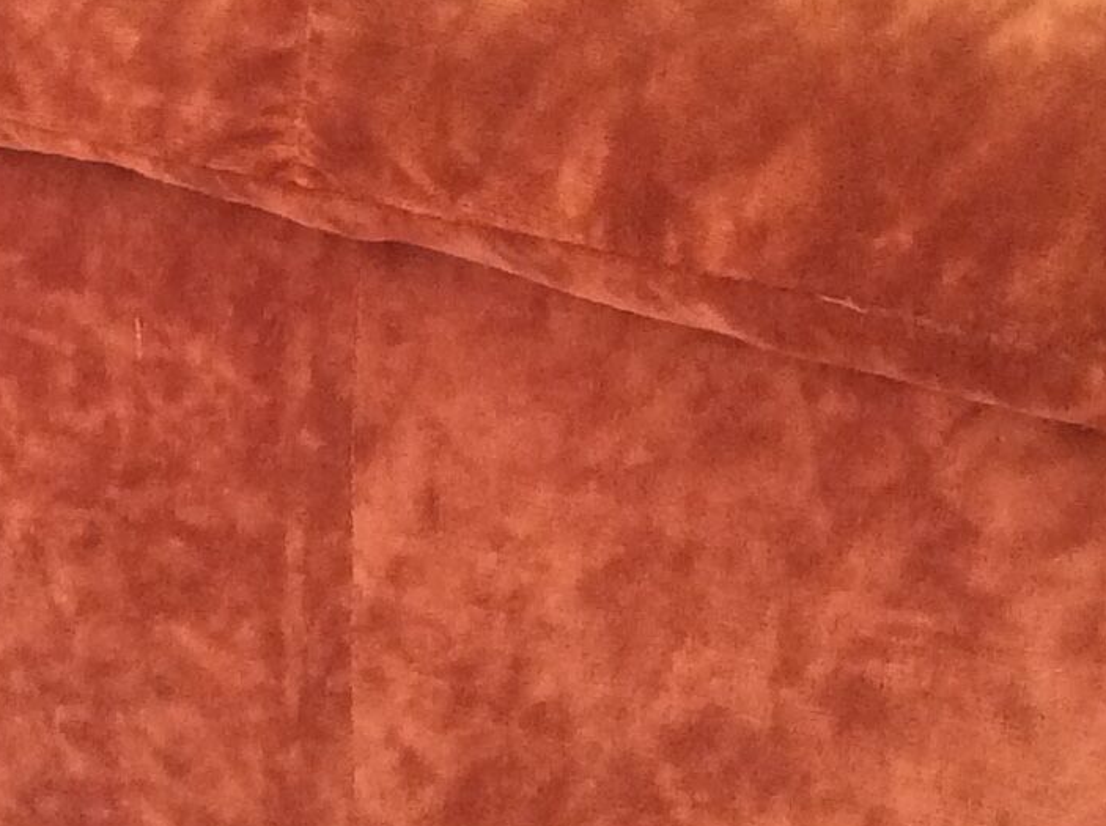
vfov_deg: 12.5
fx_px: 3764
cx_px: -46
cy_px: 684
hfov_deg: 16.3
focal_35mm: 118
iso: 160
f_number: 2.4
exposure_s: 1/25
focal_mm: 3.3
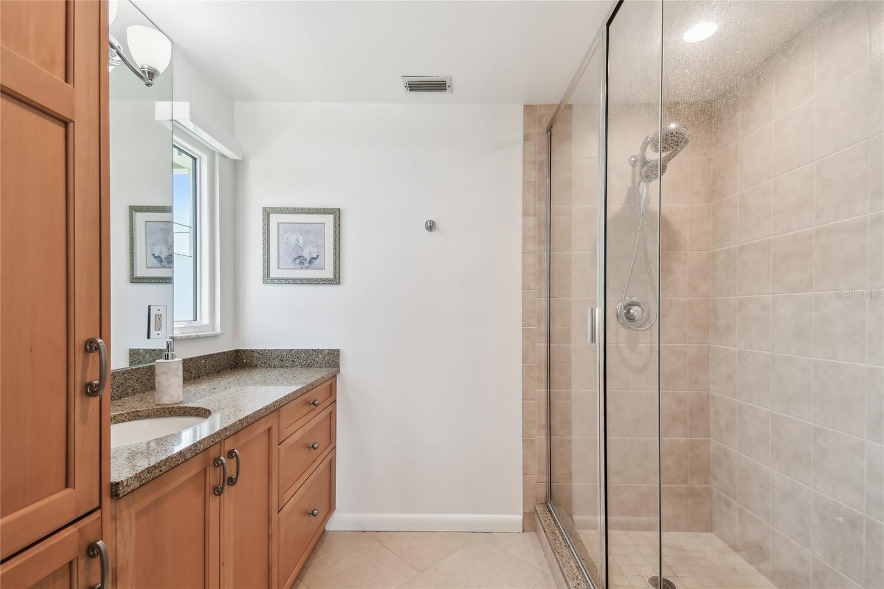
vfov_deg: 77.3
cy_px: 294
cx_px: 442
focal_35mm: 15
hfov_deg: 100.4
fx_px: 368
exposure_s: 1/15
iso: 100
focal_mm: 10
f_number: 7.1
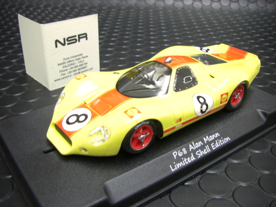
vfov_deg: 37.7
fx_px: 303
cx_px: 138
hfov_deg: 49.0
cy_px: 104
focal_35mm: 38
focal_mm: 6.3
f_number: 3.4
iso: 200
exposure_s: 1/13
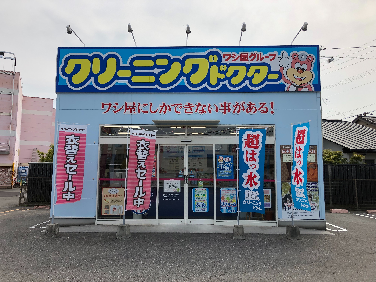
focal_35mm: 28
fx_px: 304
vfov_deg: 49.7
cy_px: 141
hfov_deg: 63.4
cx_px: 188
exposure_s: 1/2703
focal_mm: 3.99
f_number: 1.8
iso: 20
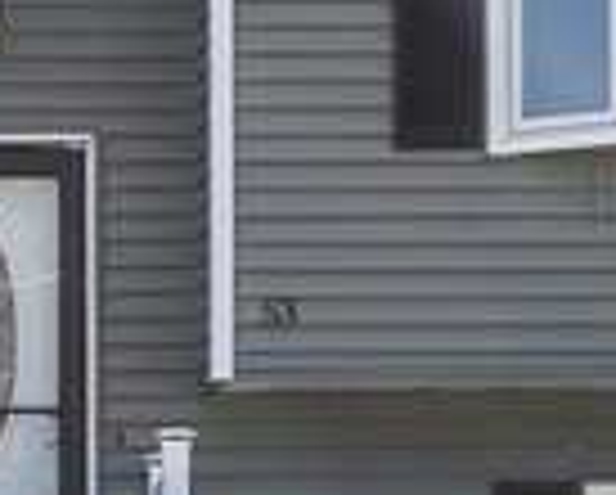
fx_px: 4217
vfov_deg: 6.7
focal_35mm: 231
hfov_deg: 8.3
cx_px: -126
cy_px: 79
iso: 100
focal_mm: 22
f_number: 8
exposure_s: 1/160
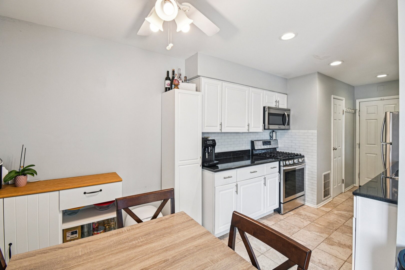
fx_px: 169
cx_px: 202
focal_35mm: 15
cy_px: 135
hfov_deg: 100.4
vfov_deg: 77.3
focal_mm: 10
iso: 400
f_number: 8
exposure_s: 1/15
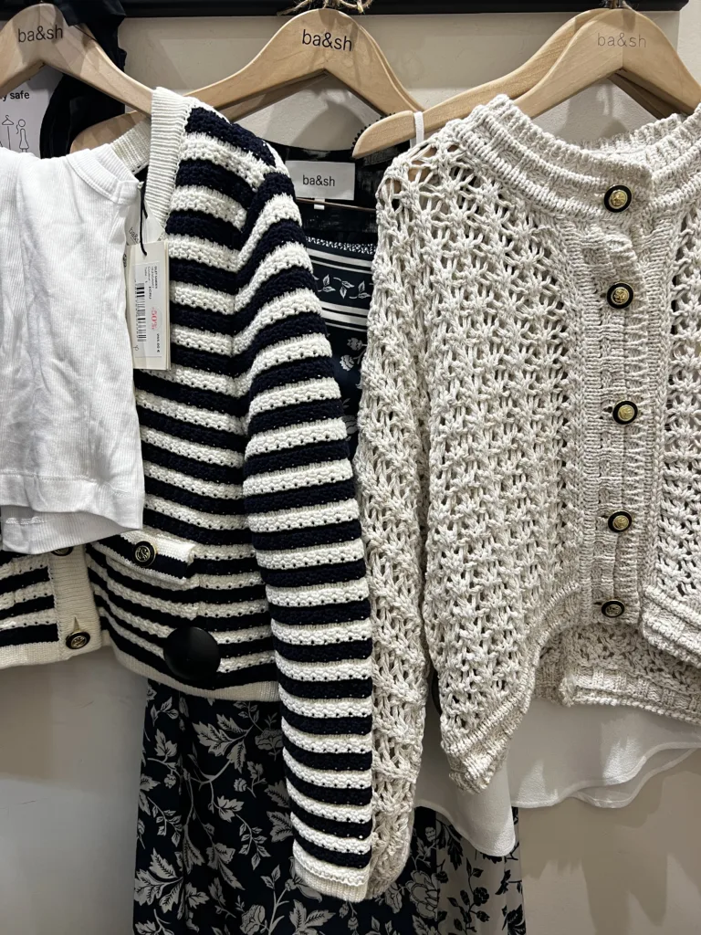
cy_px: 468
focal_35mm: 26
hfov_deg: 53.1
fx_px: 702
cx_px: 350
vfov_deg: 67.3
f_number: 1.5
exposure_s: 1/50
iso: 100
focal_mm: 5.7
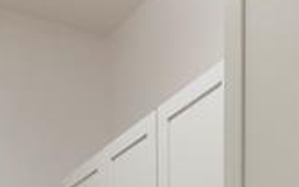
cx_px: 160
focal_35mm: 93
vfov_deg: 11.7
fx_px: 758
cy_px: 442
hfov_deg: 22.3
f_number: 8
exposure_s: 1/4
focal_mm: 10
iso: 100
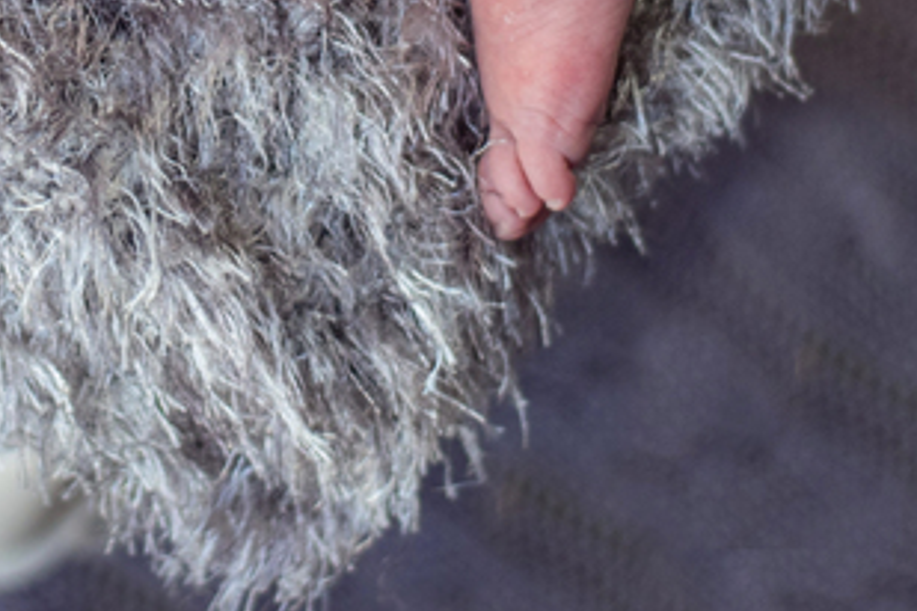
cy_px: -497
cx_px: 53
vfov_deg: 6.9
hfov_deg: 10.5
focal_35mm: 194
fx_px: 4941
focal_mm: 50
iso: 250
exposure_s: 1/100
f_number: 2.2
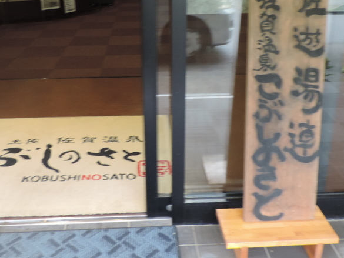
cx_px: 155
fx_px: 417
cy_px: 87
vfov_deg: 34.1
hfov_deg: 44.7
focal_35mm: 42
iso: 280
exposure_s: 1/30
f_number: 3
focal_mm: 4.3
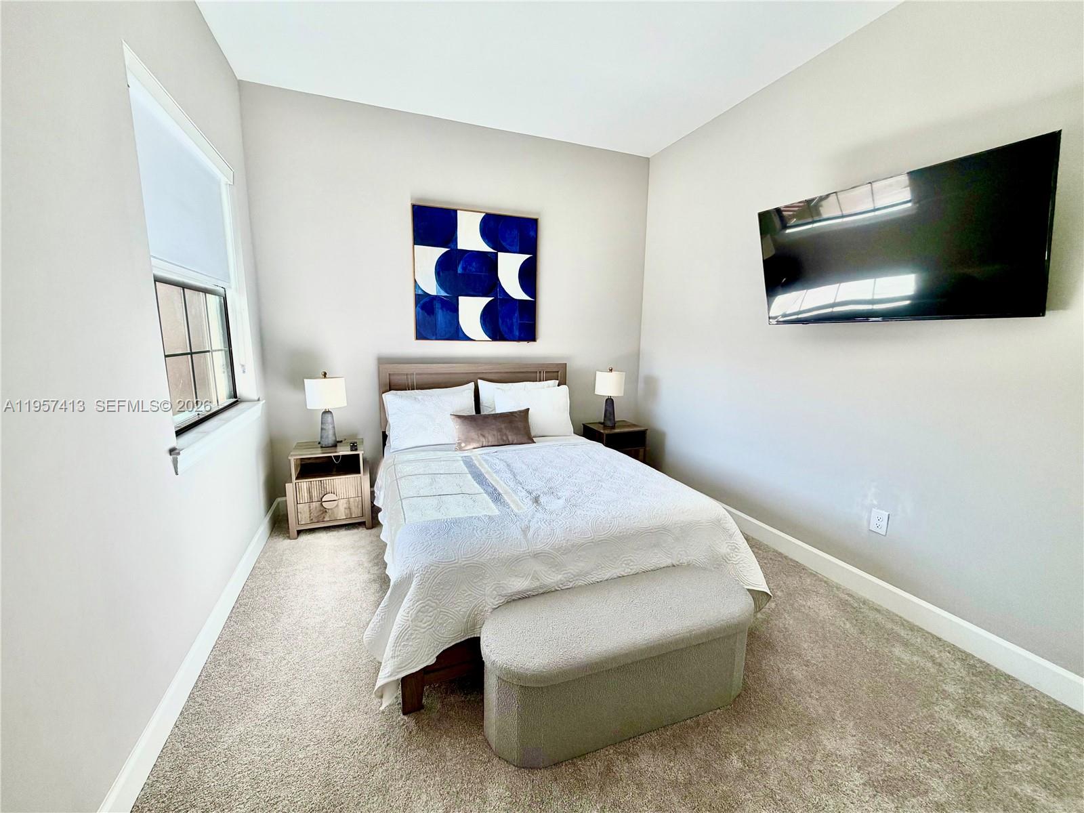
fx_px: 438
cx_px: 542
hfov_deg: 102.1
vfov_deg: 85.7
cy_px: 406
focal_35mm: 14
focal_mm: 2.22
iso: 64
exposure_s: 1/121
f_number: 2.2
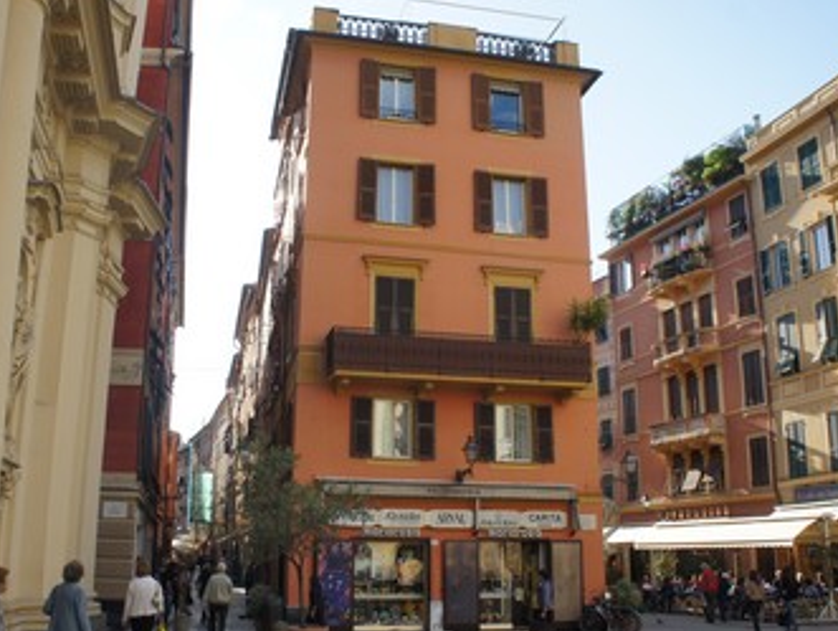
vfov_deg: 39.7
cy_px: 345
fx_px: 872
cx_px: 395
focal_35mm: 36
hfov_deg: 51.3
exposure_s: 1/160
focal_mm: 18
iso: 200
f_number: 7.1
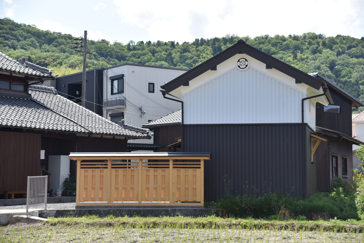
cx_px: 182
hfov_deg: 26.0
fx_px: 789
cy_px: 122
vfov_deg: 17.5
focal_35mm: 78
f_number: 6.3
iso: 200
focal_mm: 78
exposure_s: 1/640
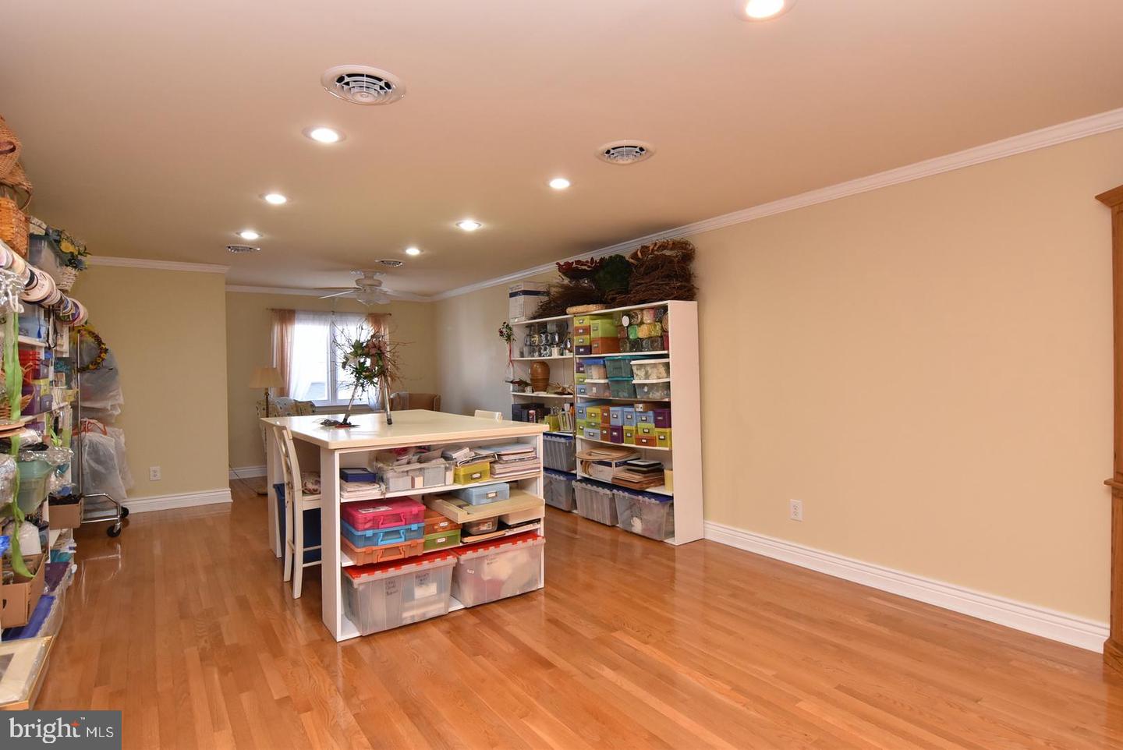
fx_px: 562
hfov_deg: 90.0
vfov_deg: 67.5
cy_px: 375
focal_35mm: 18
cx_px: 562
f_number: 8
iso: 800
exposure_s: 1/40
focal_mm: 12
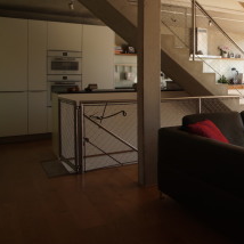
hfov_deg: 34.8
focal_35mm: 40
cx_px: 280
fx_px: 319
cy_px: 70
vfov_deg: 41.0
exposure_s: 1/5
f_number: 14
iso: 100
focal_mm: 17
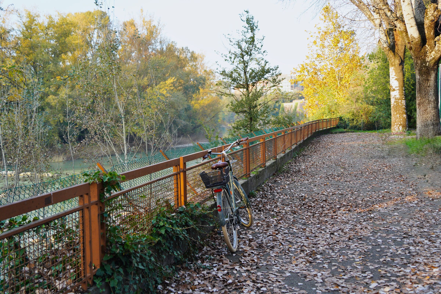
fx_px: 527
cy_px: 147
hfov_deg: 45.4
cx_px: 220
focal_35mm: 43
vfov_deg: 31.2
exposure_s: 1/500
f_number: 4.5
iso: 800
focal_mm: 43
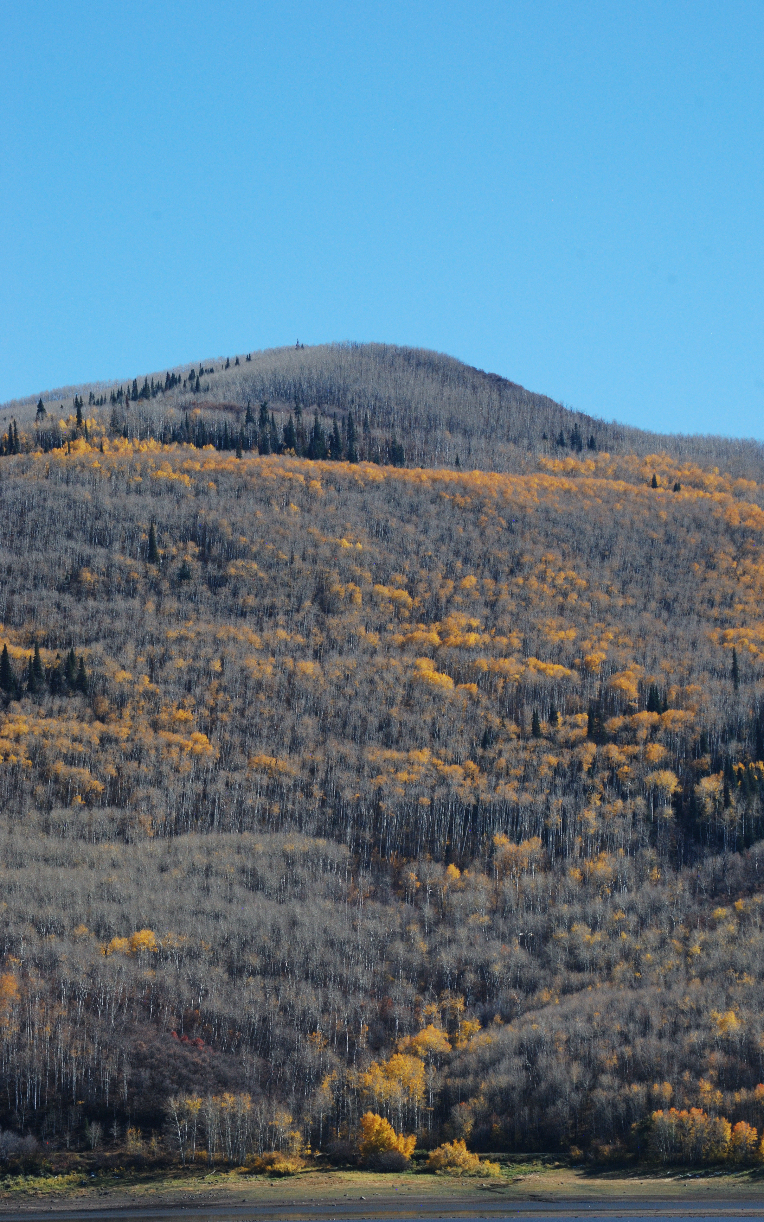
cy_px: 611
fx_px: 5631
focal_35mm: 169
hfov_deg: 7.8
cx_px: 404
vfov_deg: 12.4
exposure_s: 1/250
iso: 400
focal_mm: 110
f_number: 16
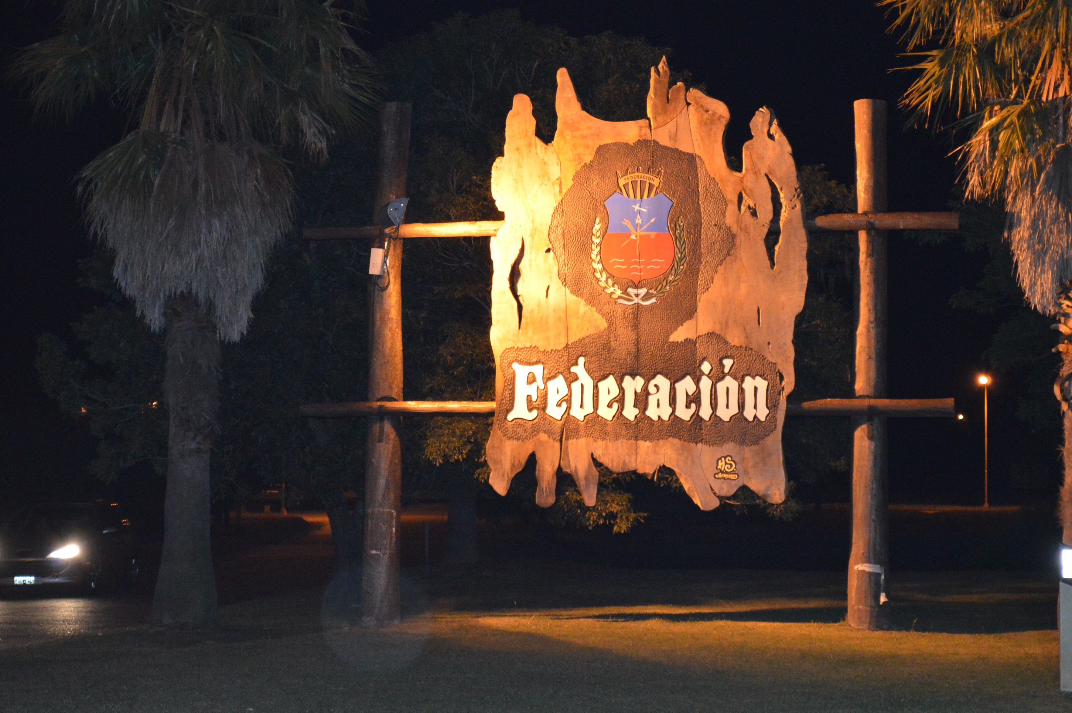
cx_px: 541
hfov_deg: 23.8
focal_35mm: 86
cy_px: 344
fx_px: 2544
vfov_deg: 15.9
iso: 3200
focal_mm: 55
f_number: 5.6
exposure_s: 1/30
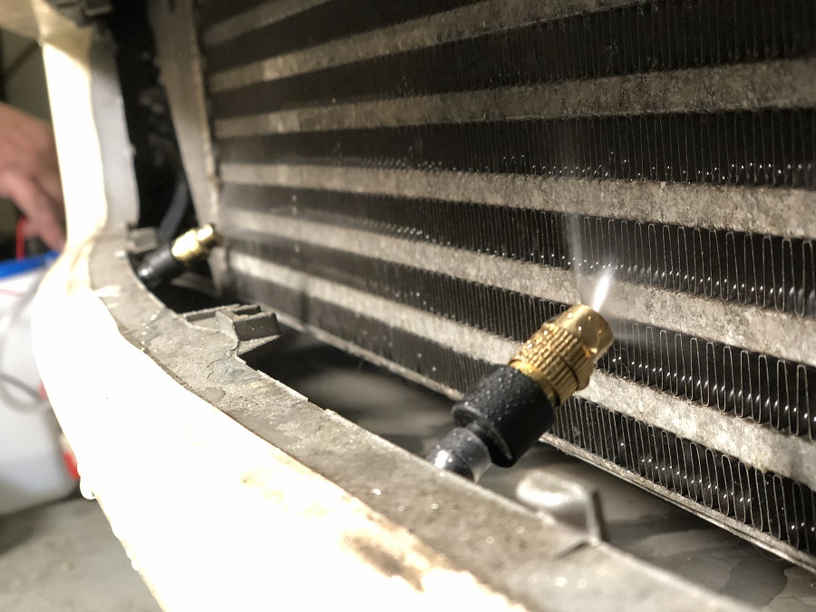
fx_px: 1226
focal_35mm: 52
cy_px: 306
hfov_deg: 36.8
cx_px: 408
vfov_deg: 28.0
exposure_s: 1/11
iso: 160
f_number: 2.4
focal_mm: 6
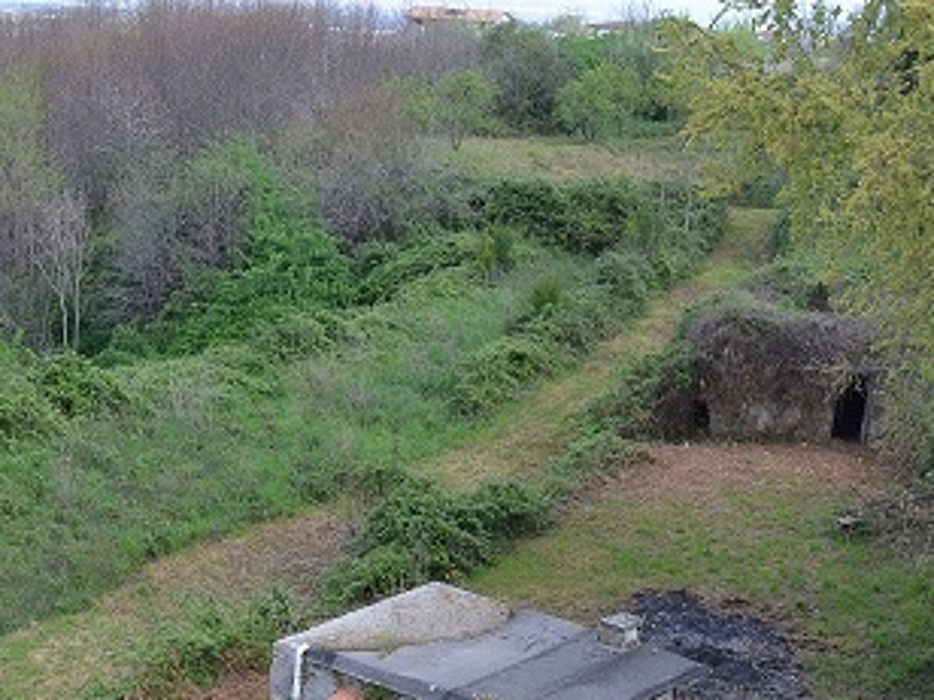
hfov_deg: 27.7
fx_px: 1862
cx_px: 224
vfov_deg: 21.2
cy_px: 488
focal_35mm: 69
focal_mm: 24
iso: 200
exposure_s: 1/200
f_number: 7.1
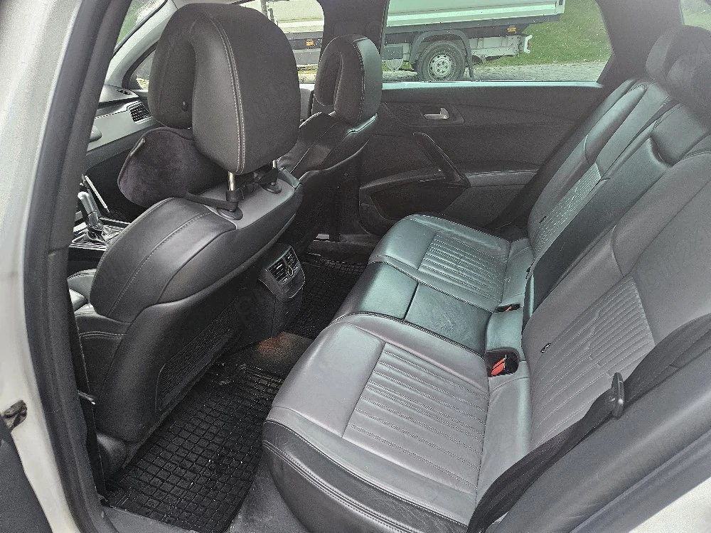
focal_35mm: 23
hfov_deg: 73.9
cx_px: 356
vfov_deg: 58.9
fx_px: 472
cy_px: 266
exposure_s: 1/370
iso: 320
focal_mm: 5.4
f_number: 1.8
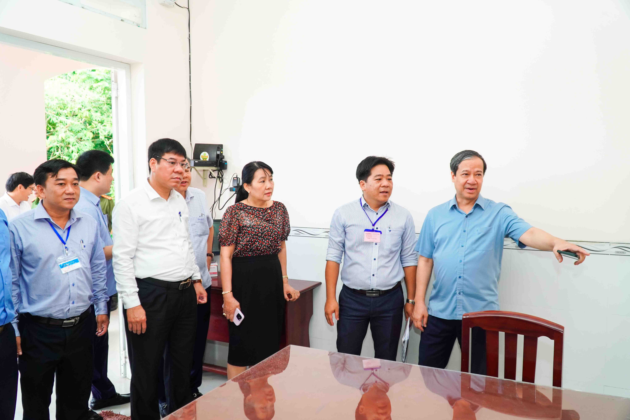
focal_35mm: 27
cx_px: 315
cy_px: 210
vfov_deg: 47.9
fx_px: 472
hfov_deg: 67.4
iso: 500
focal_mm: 18
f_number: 4
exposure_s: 1/160
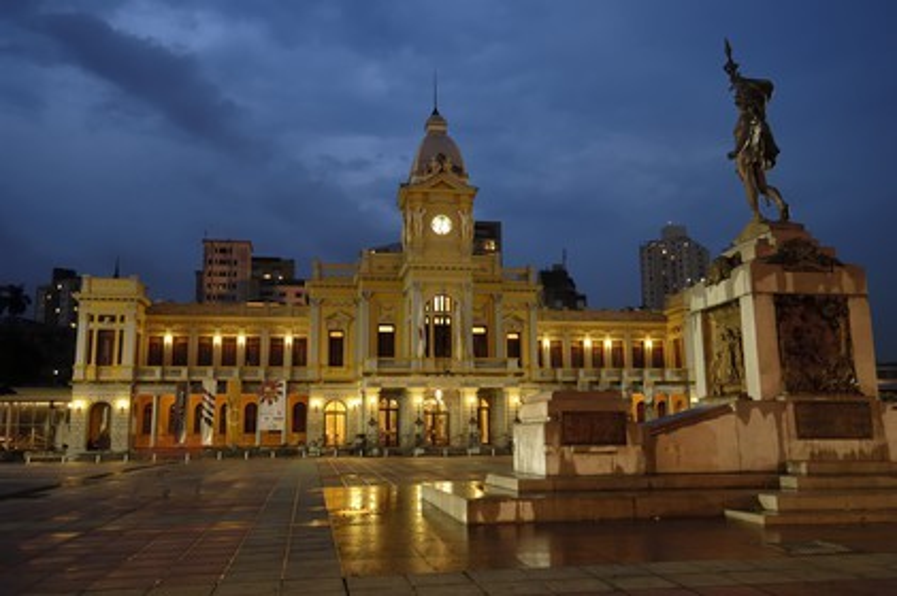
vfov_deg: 43.5
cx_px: 448
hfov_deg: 62.0
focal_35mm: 30
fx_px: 747
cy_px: 298
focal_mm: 20
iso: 100
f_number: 5.6
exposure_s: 1.1
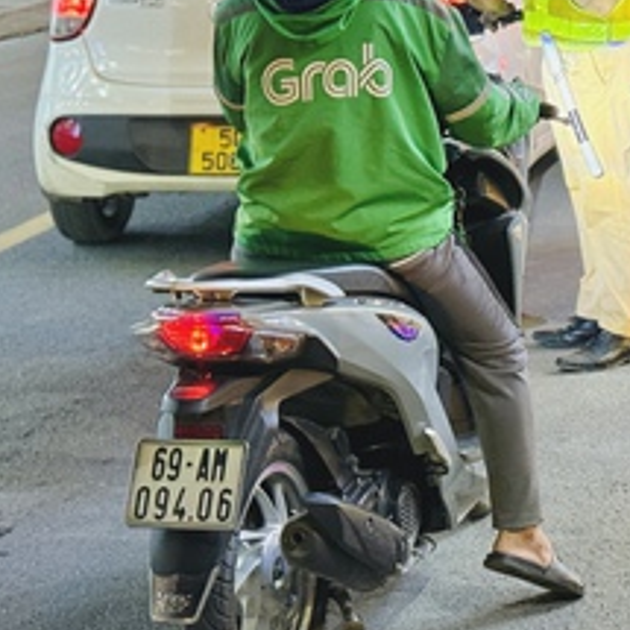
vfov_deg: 13.7
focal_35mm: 126
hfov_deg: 13.4
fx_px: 2594
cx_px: 809
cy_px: 29
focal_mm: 6.76
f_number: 1.78
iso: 200
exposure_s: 1/33
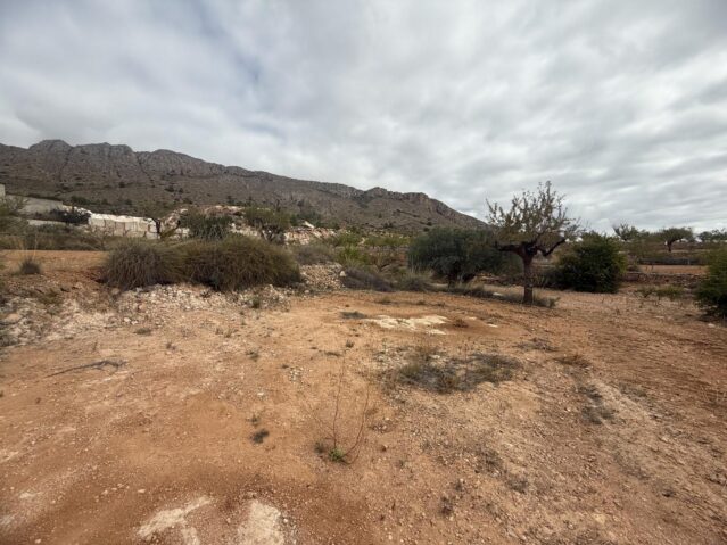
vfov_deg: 85.7
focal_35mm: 14
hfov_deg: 102.1
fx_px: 294
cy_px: 272
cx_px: 364
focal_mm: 2.22
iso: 50
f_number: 2.2
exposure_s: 1/1745
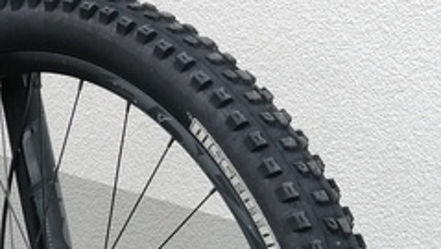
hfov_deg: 27.7
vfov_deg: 16.9
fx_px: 831
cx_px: -17
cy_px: 57
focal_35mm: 71
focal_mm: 3.95
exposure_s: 1/100
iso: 80
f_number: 1.8
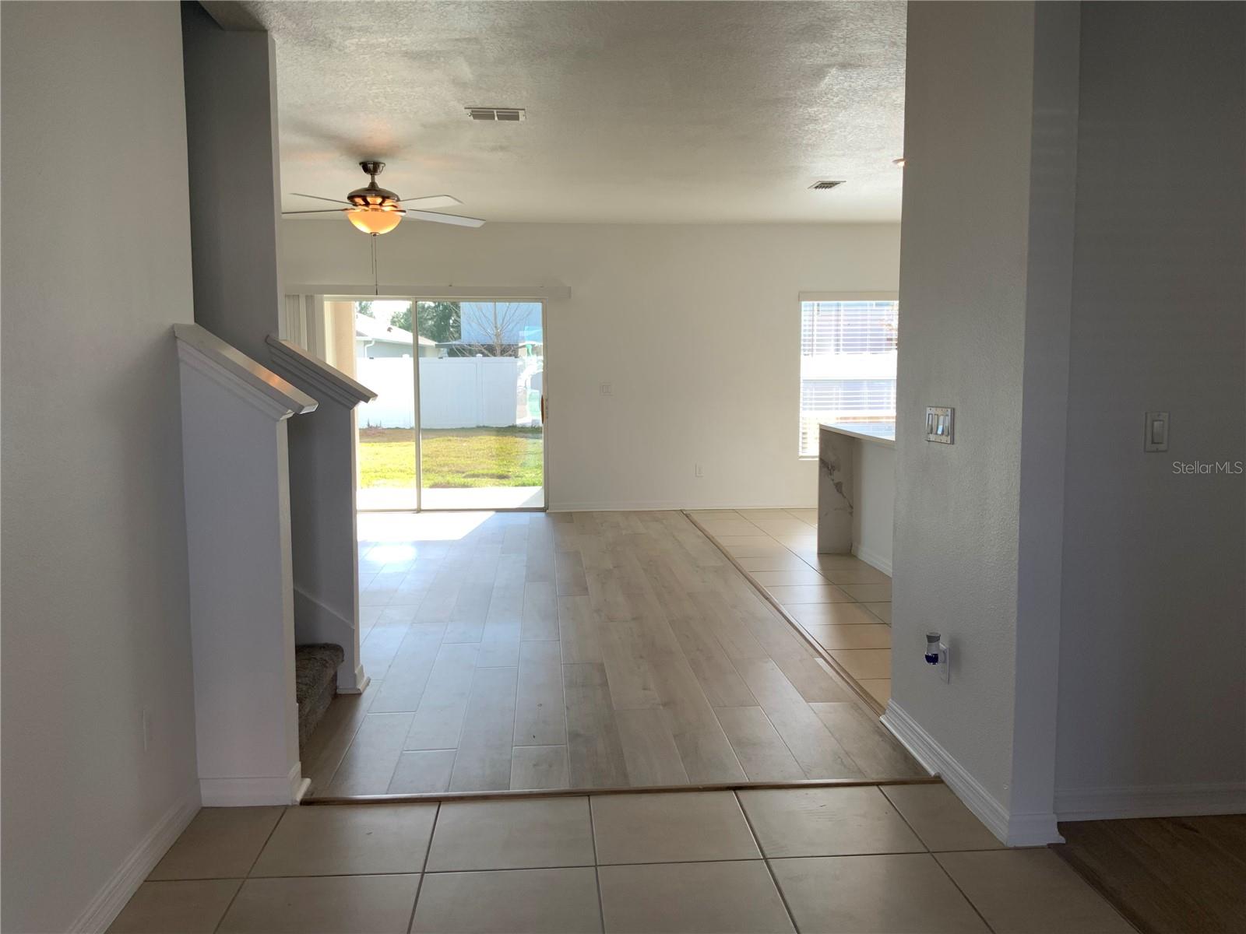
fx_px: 1044
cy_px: 467
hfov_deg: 61.7
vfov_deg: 48.2
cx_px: 623
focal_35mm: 29
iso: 16
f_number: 1.8
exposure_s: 1/132
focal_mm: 3
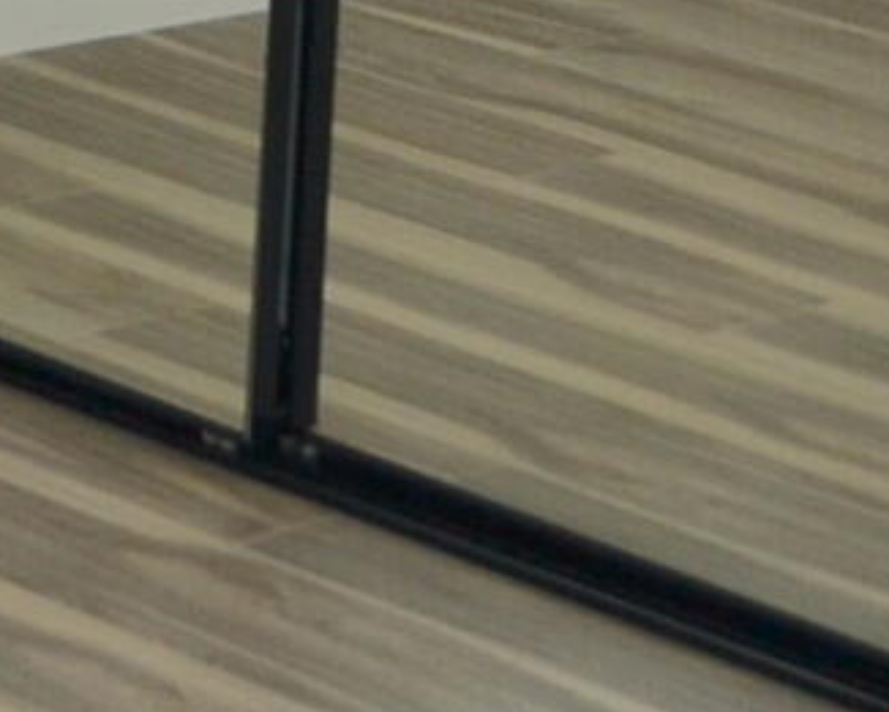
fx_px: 5237
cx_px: -76
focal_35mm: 199
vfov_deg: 7.2
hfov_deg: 9.6
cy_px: -1132
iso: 220
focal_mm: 20
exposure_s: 1/125
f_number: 4
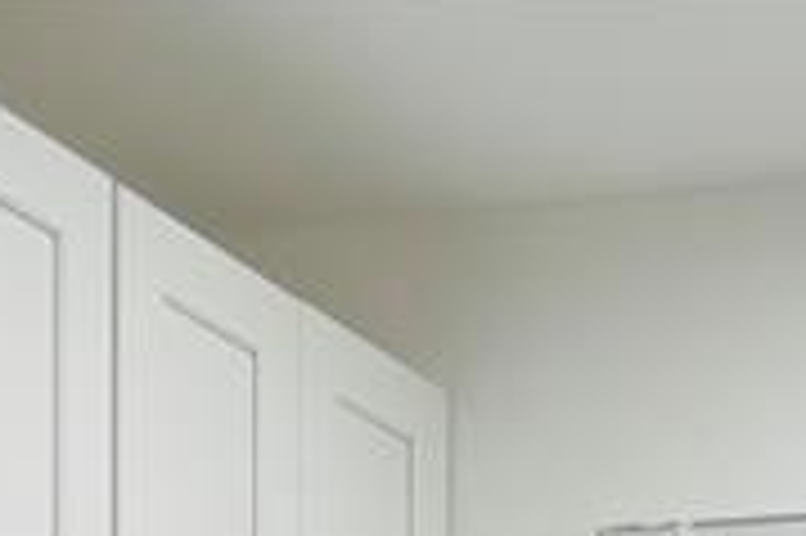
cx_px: 910
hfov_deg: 16.4
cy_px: 1342
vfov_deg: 9.8
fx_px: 2707
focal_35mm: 121
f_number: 1.5
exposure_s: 1/120
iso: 50
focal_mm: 5.7
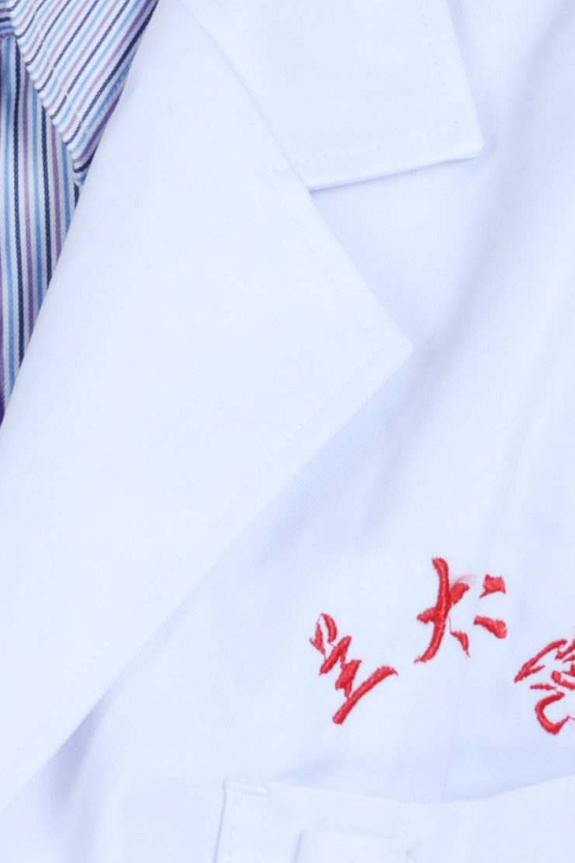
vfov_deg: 6.5
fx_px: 7501
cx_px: -55
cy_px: -164
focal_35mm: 313
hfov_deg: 4.4
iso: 100
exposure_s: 1/60
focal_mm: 60
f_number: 11
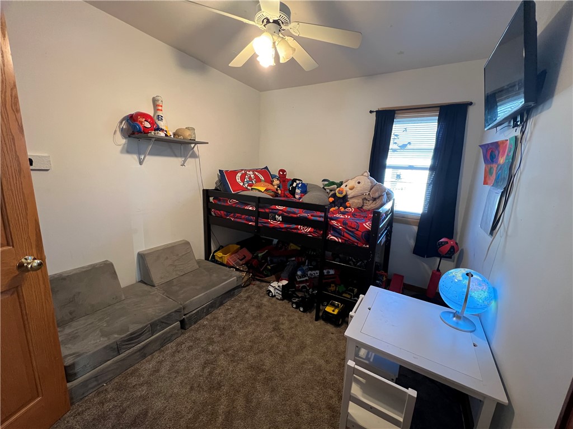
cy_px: 214
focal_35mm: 13
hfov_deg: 106.2
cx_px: 286
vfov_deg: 89.9
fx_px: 215
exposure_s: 1/60
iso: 500
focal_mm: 1.57
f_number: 1.8
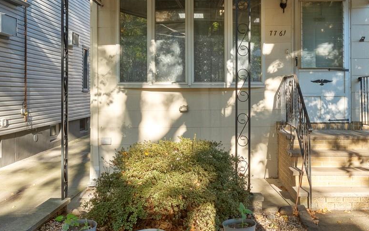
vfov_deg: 33.6
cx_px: 205
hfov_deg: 51.4
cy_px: 122
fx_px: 382
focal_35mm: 38
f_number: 10
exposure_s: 1/30
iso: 1250
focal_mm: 14
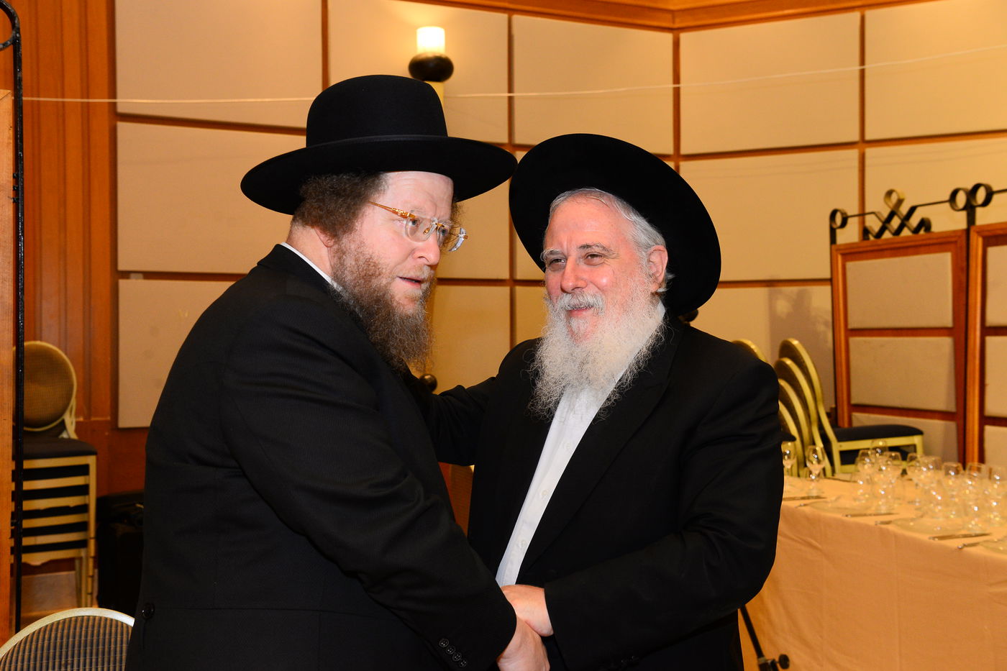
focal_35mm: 42
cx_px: 504
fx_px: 1175
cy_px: 336
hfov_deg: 46.4
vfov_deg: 31.9
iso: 2000
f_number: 7.1
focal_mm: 42
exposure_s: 1/125
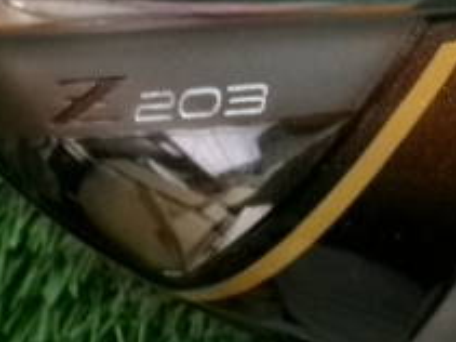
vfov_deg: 16.7
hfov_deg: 22.5
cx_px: 400
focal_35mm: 85
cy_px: -52
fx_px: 1119
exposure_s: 1/56
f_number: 3.9
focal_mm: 5.1
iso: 800
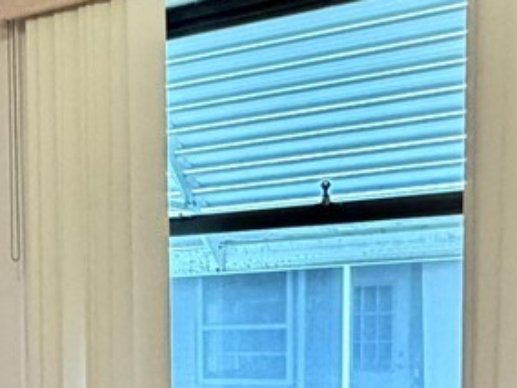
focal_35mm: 79
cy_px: 446
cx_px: -33
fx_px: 1180
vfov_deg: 17.9
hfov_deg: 23.4
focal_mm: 2.22
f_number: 2.2
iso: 320
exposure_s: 1/60
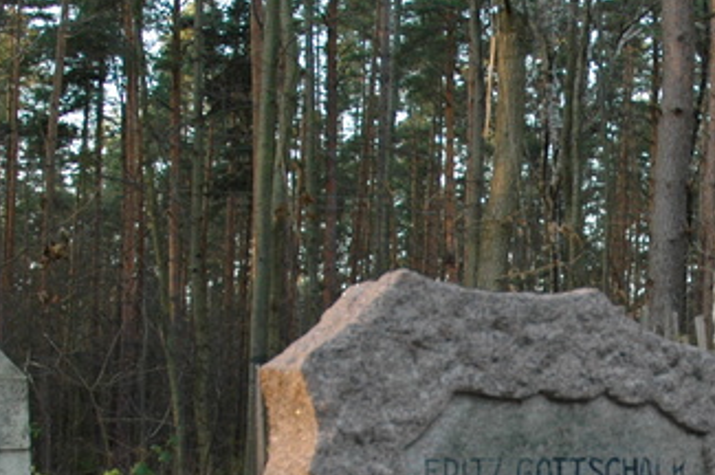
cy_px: 471
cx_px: 644
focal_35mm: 71
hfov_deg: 27.5
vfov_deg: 18.7
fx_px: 1409
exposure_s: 1/60
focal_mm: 18
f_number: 4
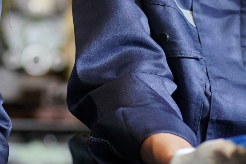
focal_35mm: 179
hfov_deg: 11.5
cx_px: 181
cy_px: -77
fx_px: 1223
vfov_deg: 7.5
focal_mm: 35
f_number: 1.4
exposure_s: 1/125
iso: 320
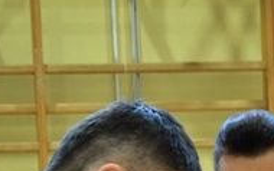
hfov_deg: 8.2
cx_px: 264
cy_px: 425
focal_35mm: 253
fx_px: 1893
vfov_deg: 5.0
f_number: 4.5
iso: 400
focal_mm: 35
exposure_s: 1/100
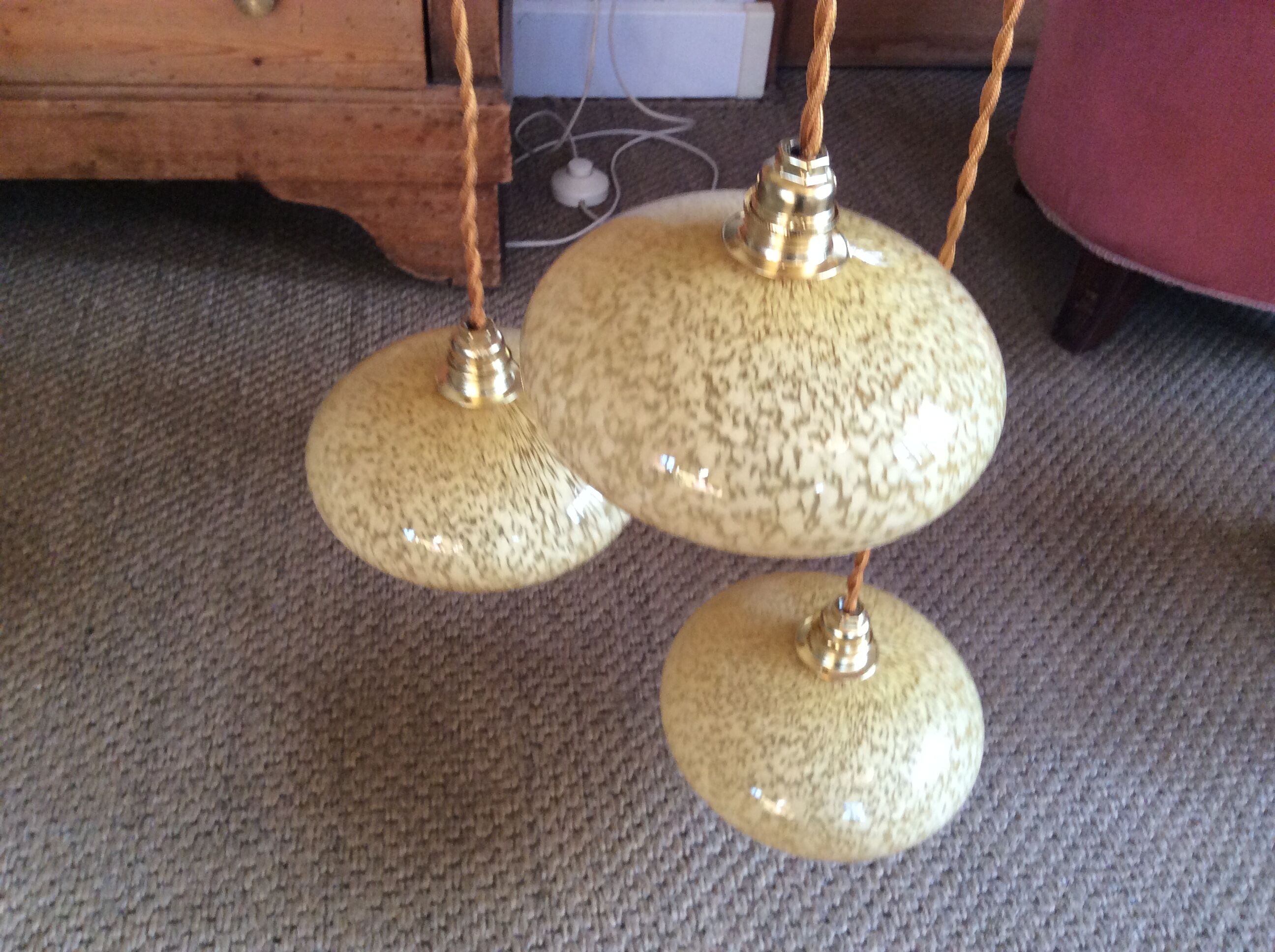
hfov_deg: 56.9
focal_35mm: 32
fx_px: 1177
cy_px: 476
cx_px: 638
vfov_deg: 44.1
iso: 100
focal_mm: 3.3
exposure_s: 1/24
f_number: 2.4
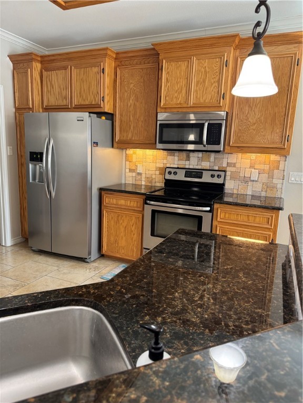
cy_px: 202
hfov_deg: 56.8
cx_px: 152
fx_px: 280
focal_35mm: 24
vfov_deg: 71.6
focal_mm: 6.76
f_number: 1.78
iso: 250
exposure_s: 1/60
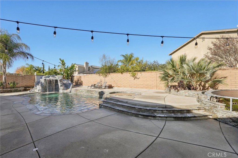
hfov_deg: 95.0
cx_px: 119
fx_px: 109
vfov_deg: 72.0
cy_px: 79
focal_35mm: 16
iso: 400
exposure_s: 1/750
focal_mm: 16.5
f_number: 8
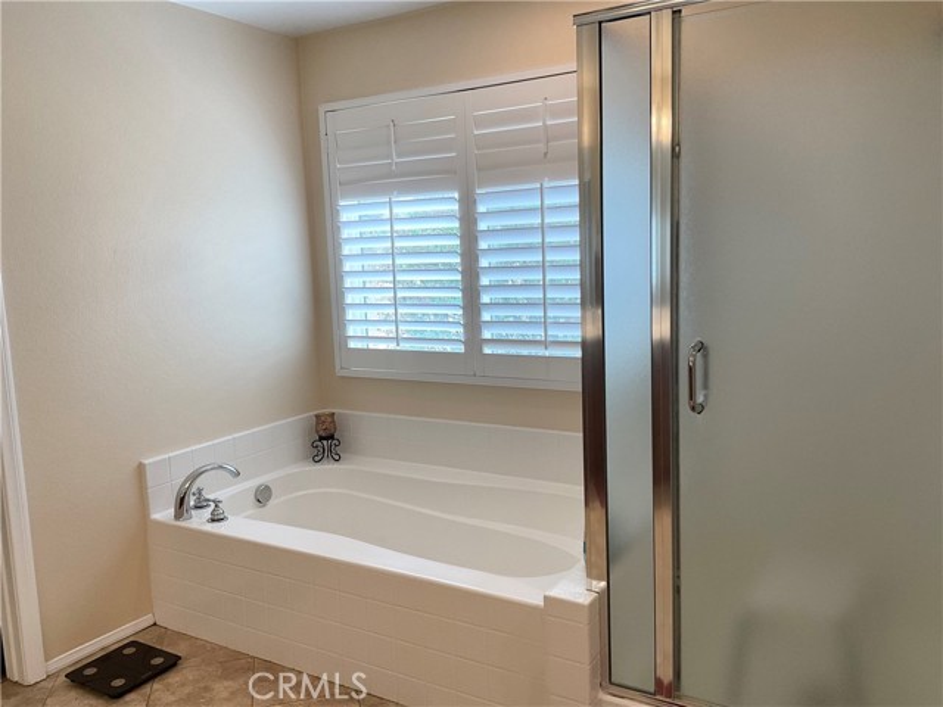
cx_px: 472
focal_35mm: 29
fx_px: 790
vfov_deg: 48.2
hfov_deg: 61.7
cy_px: 354
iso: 64
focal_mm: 3
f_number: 1.8
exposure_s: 1/120
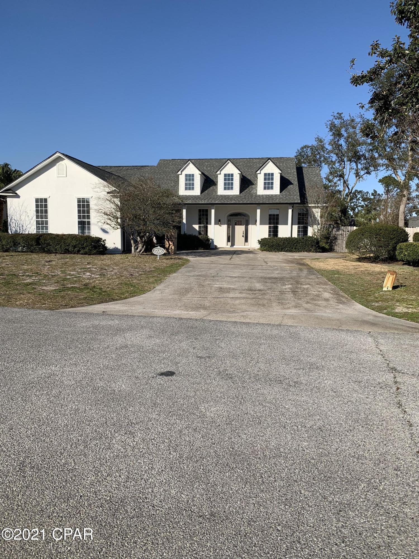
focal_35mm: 26
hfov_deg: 53.1
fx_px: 420
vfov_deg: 67.3
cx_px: 210
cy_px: 280
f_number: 1.8
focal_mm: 4.25
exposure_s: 1/2545
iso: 25
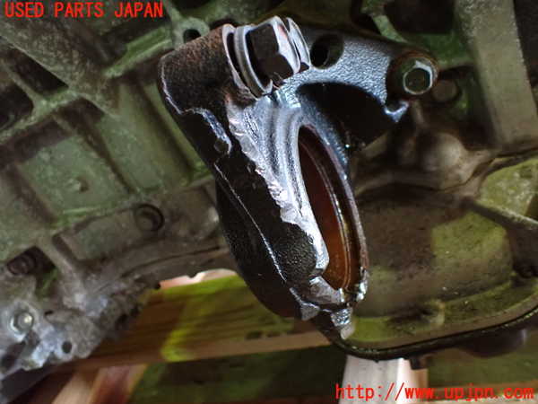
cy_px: 202
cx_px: 269
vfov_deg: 46.8
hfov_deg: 60.0
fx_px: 466
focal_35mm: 30
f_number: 2.3
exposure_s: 1/30
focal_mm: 5.4
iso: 1250
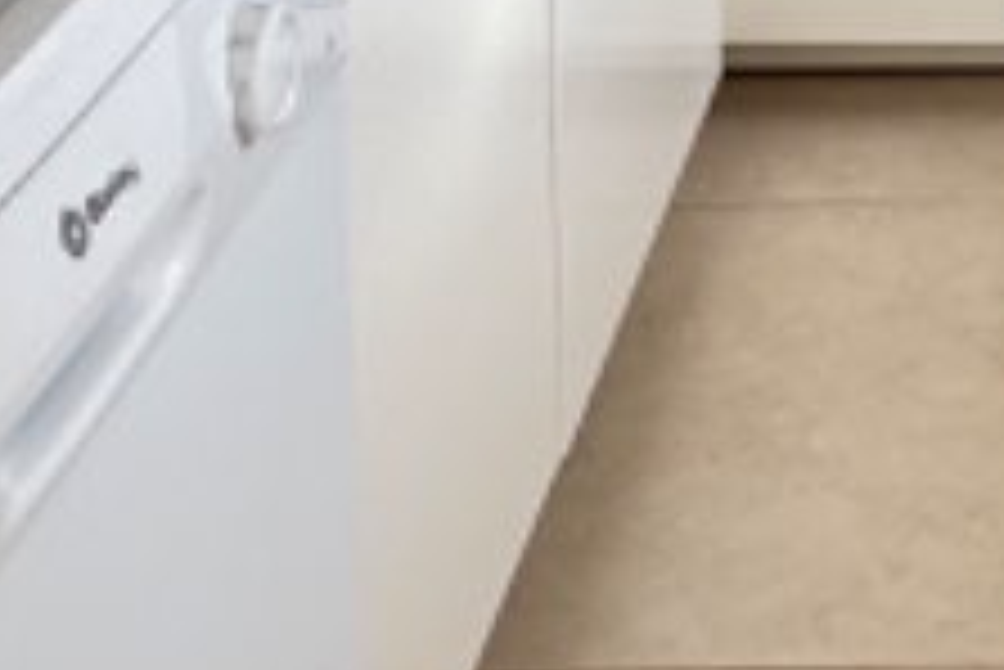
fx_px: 2735
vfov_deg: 11.4
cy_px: -987
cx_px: 1279
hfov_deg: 19.3
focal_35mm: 98
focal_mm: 2.22
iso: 80
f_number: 2.2
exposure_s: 1/99
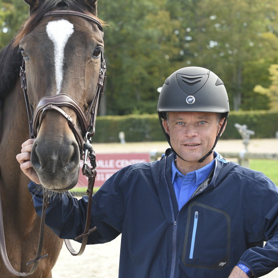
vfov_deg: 16.7
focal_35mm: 104
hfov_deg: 16.7
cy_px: 147
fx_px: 945
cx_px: 126
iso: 500
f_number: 5.6
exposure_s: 1/250
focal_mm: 70
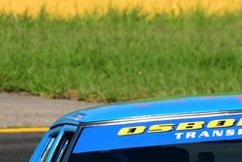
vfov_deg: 0.7
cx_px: 200
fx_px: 12617
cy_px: 221
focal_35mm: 1877
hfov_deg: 1.1
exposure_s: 1/640
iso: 400
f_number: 13
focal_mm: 390
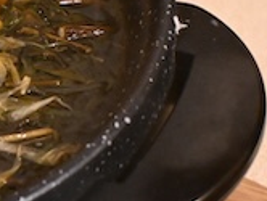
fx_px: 1220
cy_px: 42
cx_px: -158
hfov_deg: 11.8
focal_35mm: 158
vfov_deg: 9.4
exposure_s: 1/60
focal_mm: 26.5
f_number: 5.6
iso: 6400
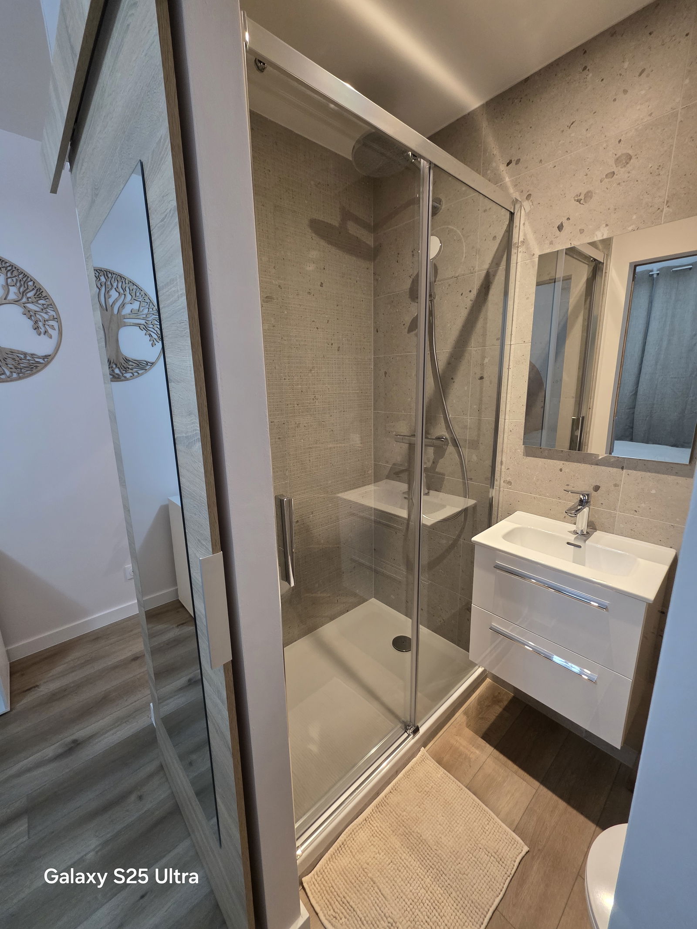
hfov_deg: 89.9
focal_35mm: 13
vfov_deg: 106.2
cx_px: 348
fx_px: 349
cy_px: 464
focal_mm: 2.2
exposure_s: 1/50
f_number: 1.9
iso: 250
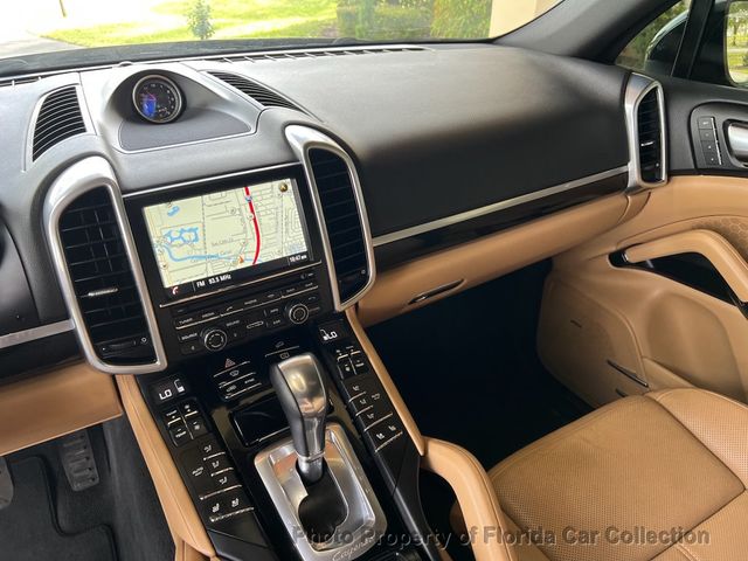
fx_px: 562
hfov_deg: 67.3
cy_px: 280
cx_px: 374
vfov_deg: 53.1
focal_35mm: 26
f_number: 1.5
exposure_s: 1/121
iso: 80
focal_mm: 5.7
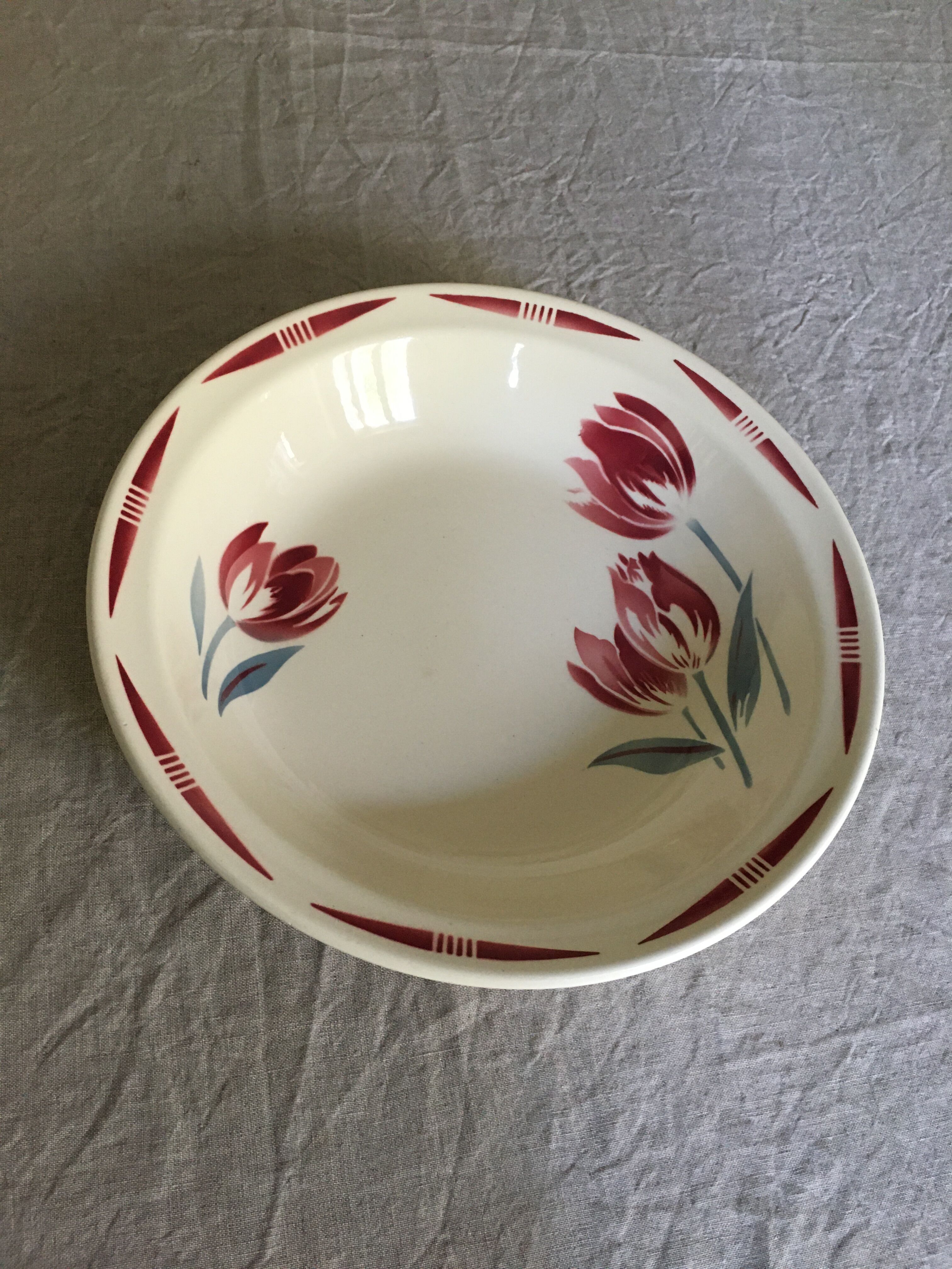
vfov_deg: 61.7
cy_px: 634
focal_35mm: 29
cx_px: 476
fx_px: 1063
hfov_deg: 48.2
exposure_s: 1/30
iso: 160
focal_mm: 4.15
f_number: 2.2
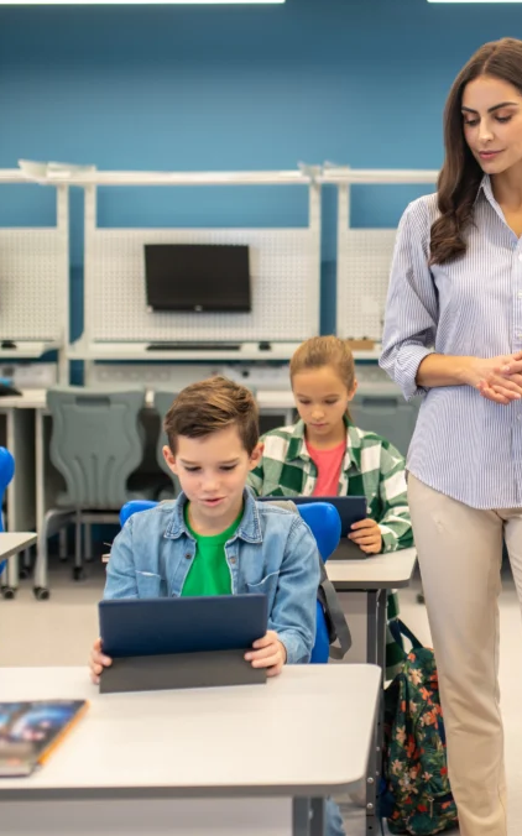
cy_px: 416
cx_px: 520
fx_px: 1230
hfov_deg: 23.0
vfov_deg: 37.5
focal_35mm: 54
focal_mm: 35
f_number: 2.2
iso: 250
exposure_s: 1/200
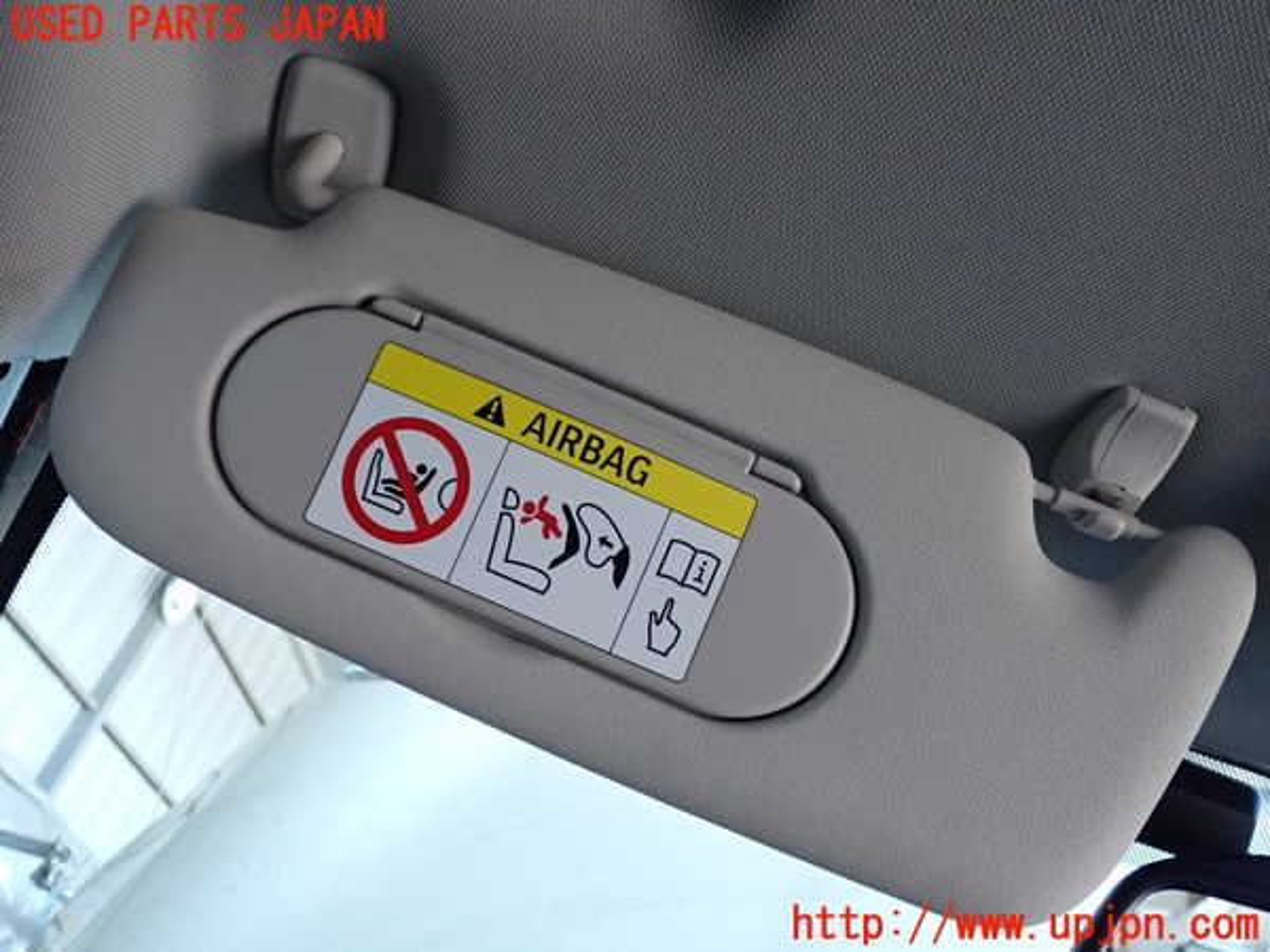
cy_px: 476
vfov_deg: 44.2
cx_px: 635
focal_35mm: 32
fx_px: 1174
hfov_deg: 56.8
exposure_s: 1/125
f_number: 2.4
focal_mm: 5.79
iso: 320
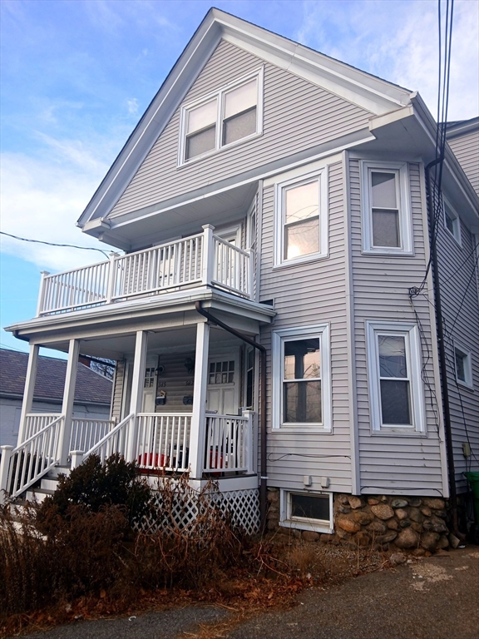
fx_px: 480
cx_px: 240
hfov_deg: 53.1
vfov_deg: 67.3
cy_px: 320
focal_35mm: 26
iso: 20
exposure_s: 1/357
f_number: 1.8
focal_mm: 3.98
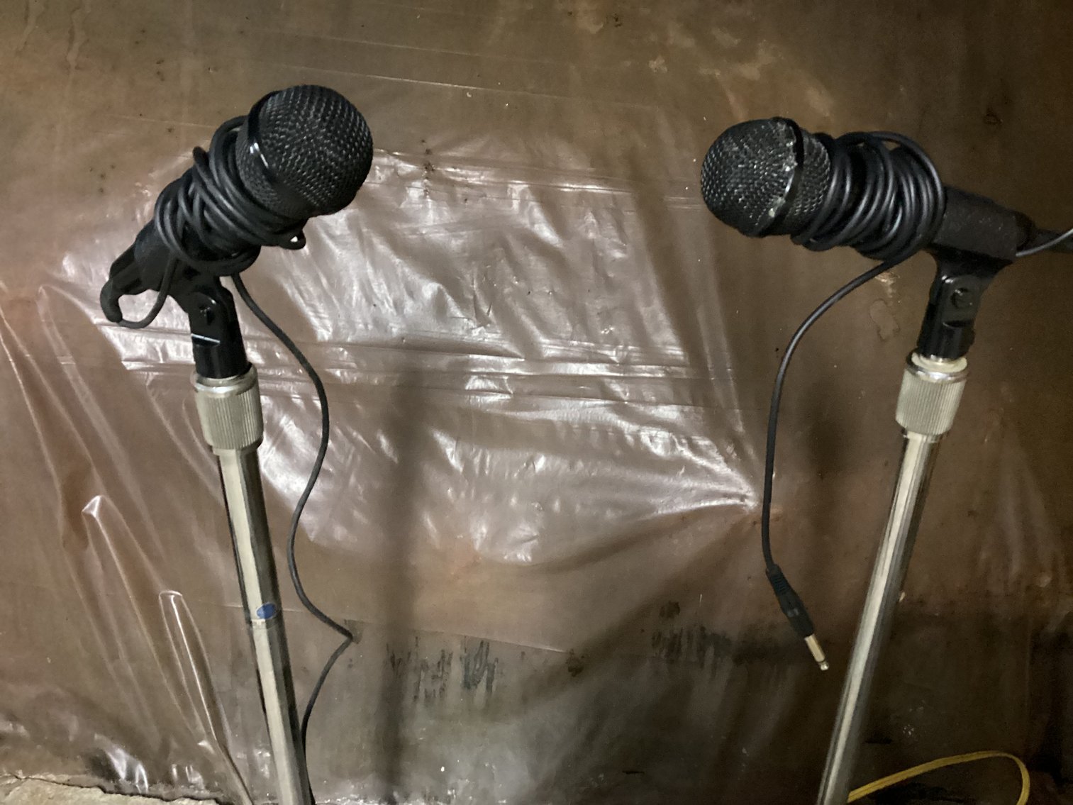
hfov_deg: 58.3
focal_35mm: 31
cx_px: 536
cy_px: 402
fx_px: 961
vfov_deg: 45.4
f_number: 2.4
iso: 800
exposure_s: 1/20
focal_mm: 3.3
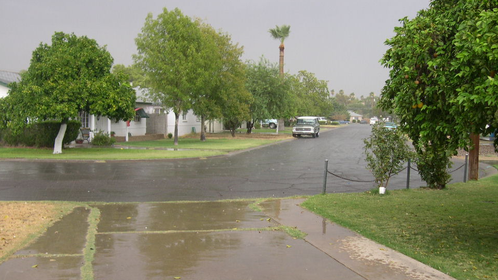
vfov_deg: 27.0
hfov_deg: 46.4
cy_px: 172
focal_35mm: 44
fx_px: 581
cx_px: 262
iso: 100
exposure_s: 1/105
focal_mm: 8
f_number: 2.8
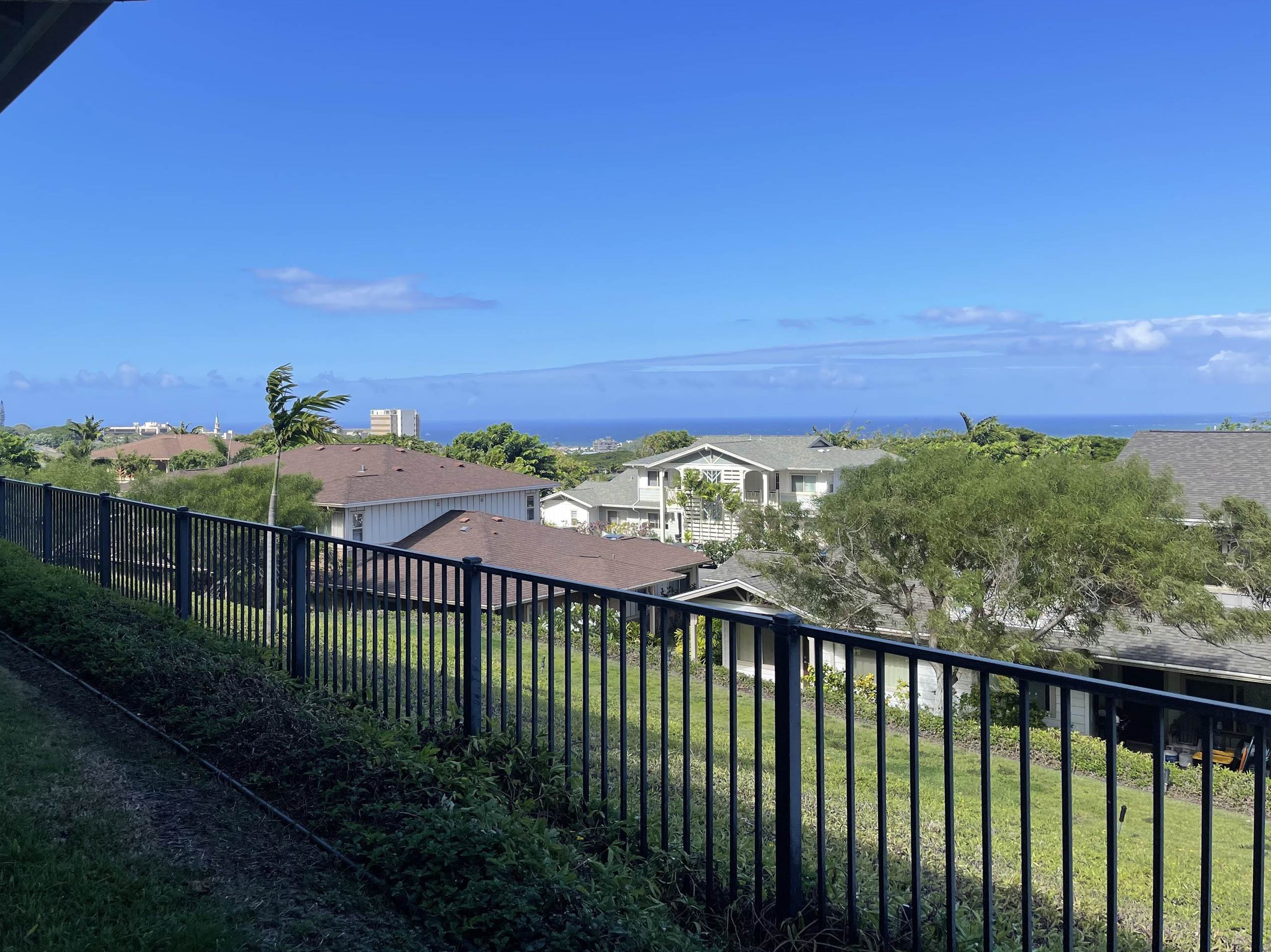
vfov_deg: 45.4
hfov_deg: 58.1
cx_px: 543
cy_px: 437
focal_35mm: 31
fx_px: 1138
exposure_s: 1/3344
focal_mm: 5.1
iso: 32
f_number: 1.6
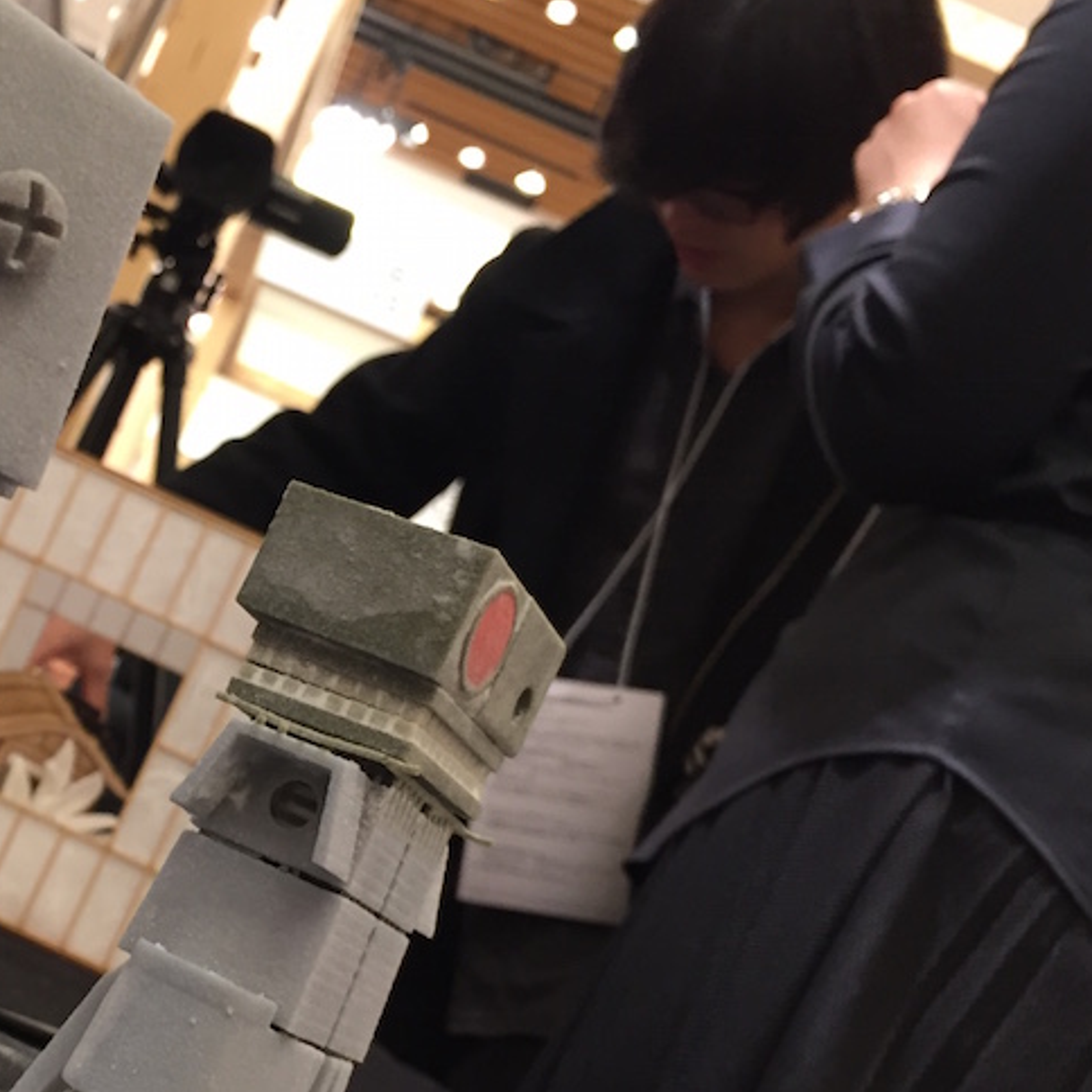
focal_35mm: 53
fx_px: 1892
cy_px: 681
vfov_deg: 32.1
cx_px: 83
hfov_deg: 30.6
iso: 100
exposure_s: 1/30
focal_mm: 4.15
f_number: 2.2
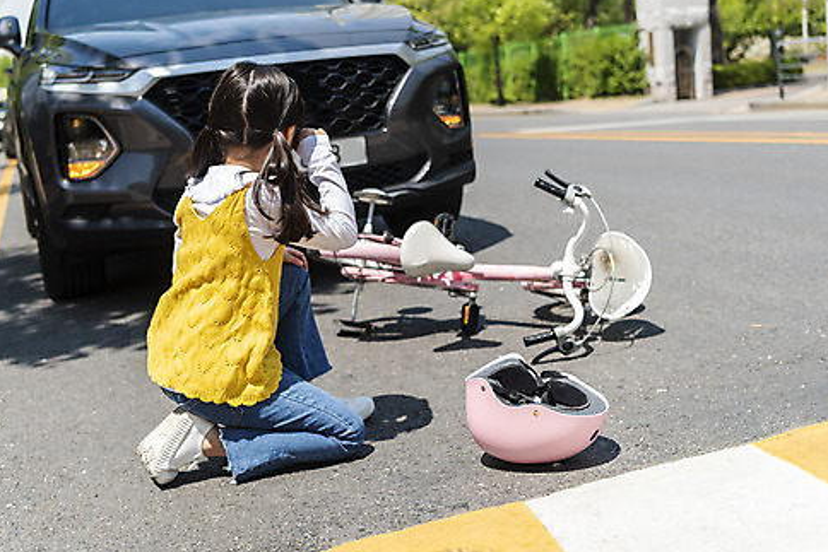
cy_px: 224
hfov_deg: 41.9
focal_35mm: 47
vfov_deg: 28.6
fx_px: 1081
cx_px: 398
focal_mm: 38
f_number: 2.8
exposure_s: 1/1250
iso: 200
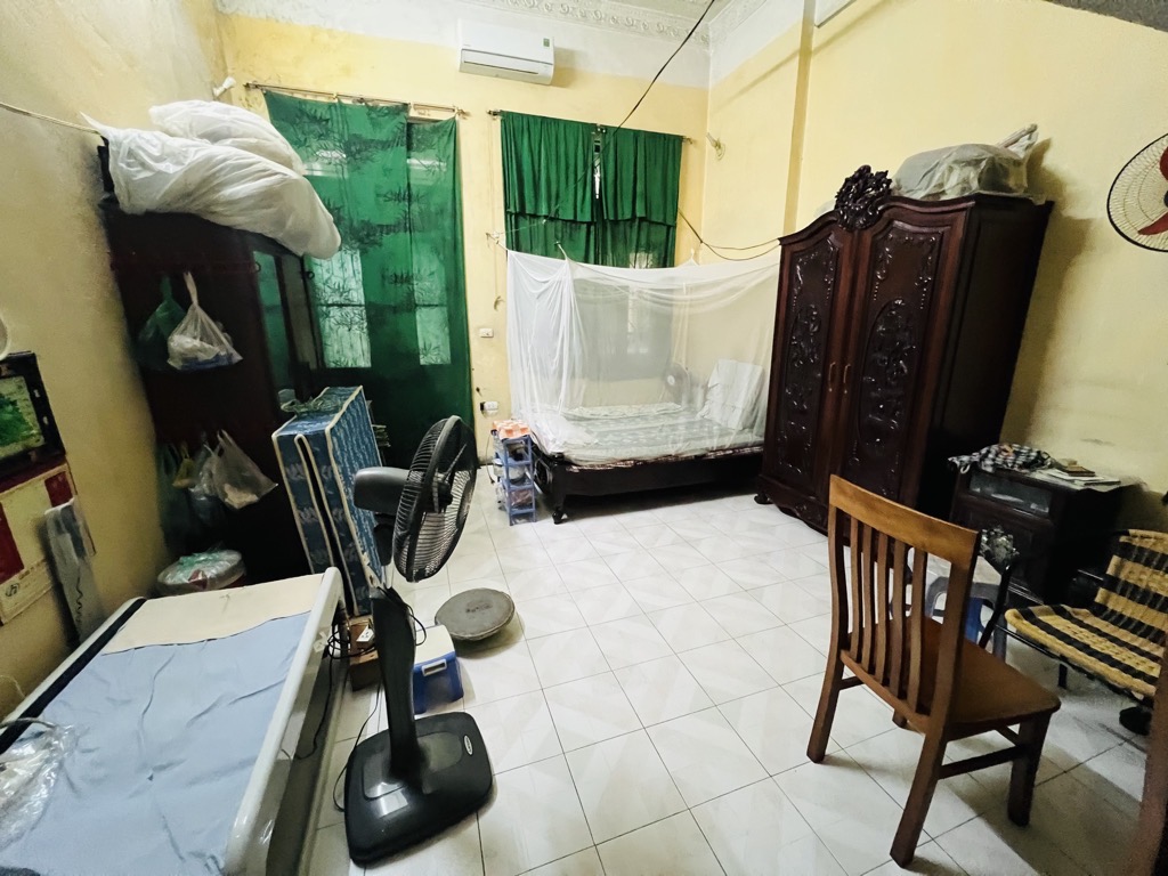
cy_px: 438
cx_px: 584
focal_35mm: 13
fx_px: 439
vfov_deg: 89.9
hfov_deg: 106.2
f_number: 1.8
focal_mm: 1.57
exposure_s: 1/60
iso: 800
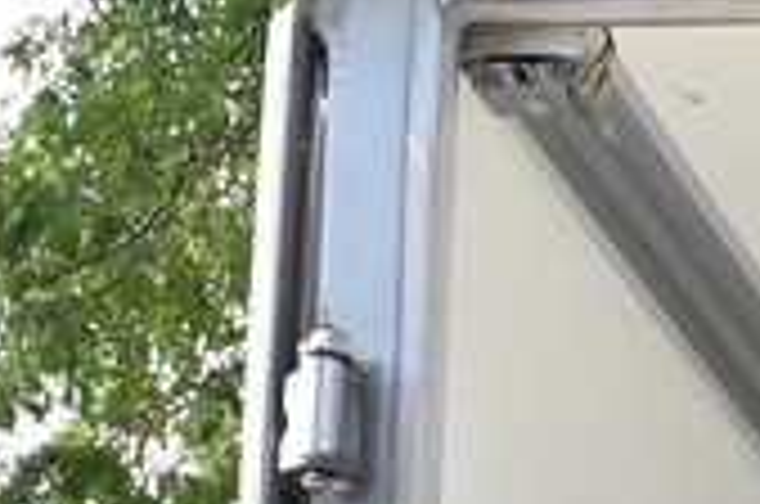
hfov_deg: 7.9
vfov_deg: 5.6
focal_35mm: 235
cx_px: 2051
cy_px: 1352
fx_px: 4952
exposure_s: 1/125
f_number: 5.6
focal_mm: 24
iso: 100
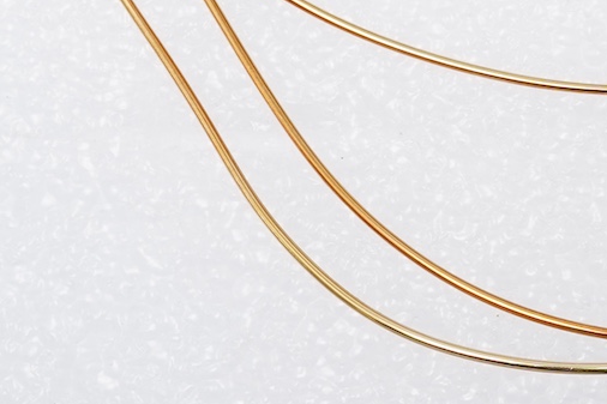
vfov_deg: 8.3
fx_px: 2697
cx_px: 666
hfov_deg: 12.6
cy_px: -249
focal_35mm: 160
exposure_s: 1/125
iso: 400
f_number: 18
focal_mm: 30
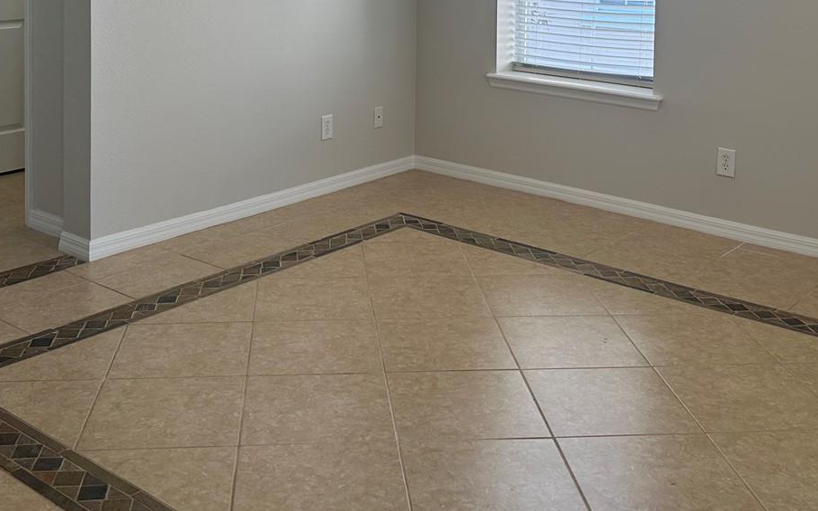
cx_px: 396
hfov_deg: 44.4
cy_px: -7
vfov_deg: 26.9
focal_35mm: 45
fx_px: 1003
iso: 80
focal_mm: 6.86
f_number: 1.78
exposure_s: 1/140
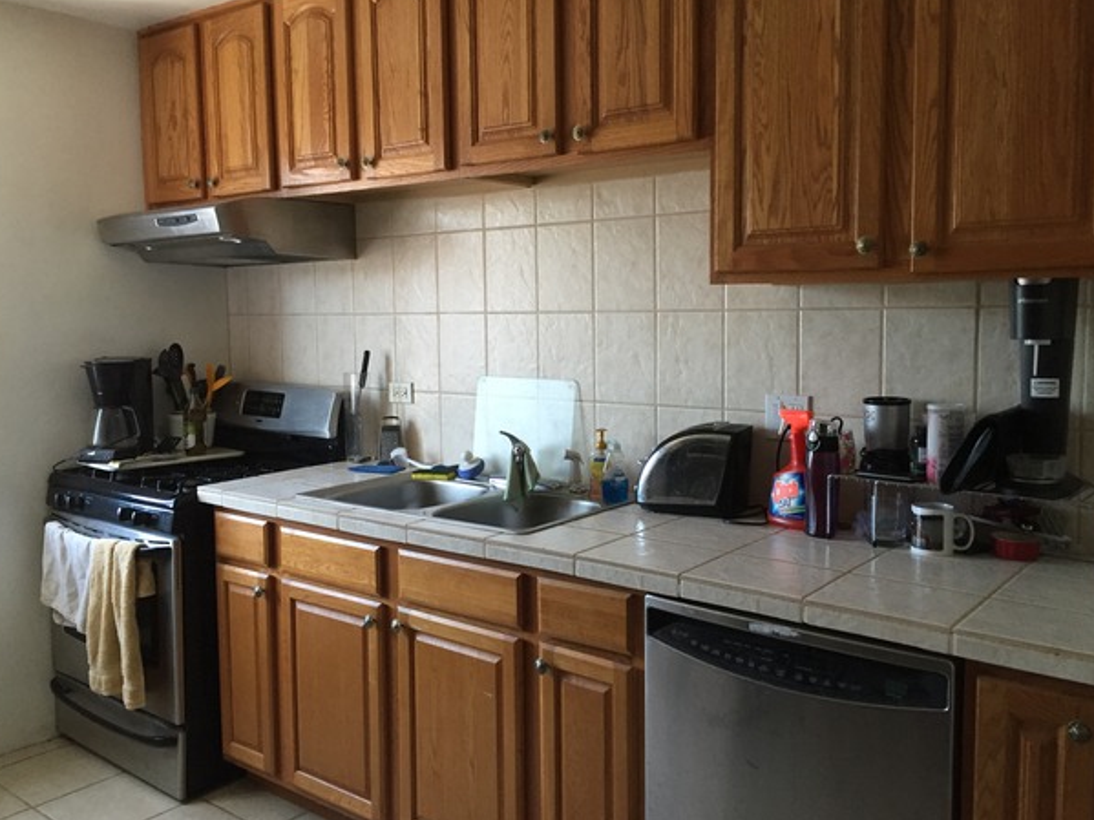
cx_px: 557
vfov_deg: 45.4
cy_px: 389
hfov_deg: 58.4
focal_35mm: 31
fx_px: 980
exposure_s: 1/30
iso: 125
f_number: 2.2
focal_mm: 4.15
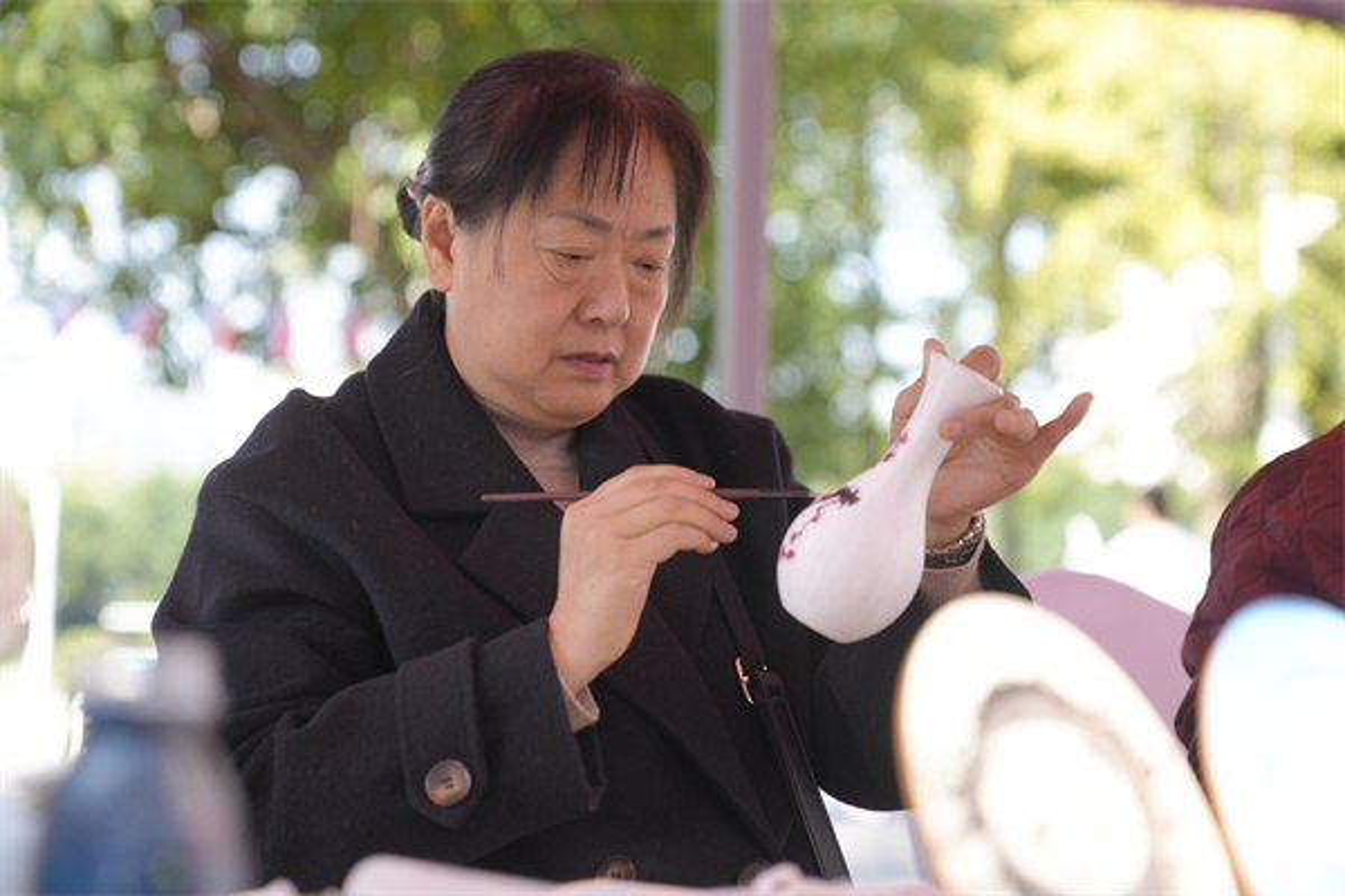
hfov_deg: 28.8
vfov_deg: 19.5
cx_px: 672
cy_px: 448
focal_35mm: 70
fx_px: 2615
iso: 400
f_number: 2.8
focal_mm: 70
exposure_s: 1/500
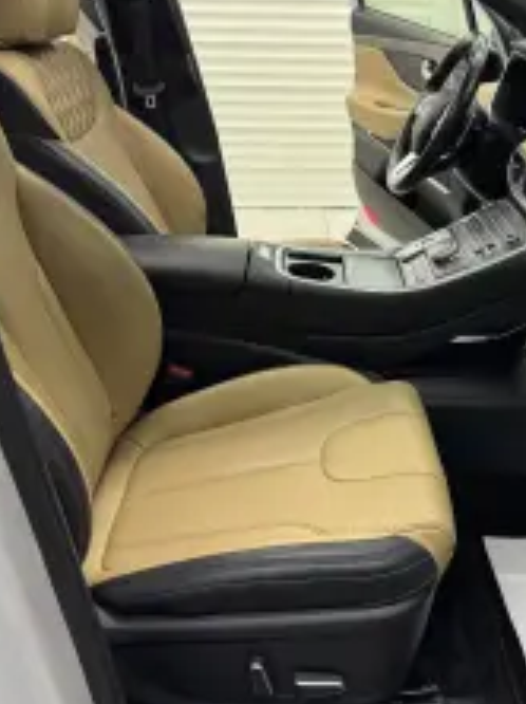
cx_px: 358
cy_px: 304
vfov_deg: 47.8
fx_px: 792
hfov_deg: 36.3
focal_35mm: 39
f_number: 1.78
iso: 250
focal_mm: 6.76
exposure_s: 1/50
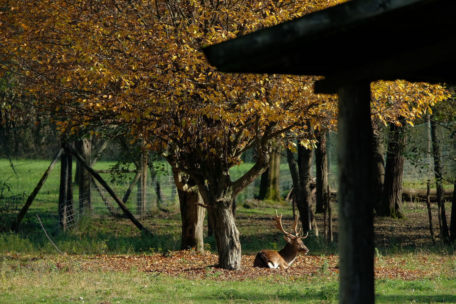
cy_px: 152
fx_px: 4370
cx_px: 228
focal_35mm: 345
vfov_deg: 4.0
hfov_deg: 6.0
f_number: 6.7
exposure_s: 1/250
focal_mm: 230
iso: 200
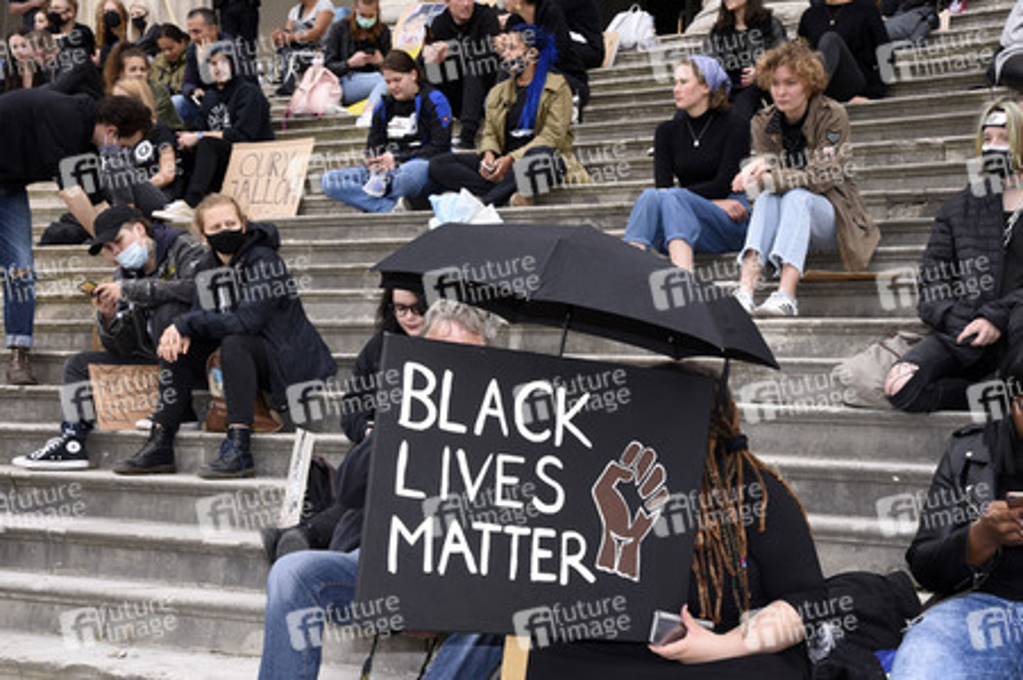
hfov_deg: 32.4
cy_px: 340
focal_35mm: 62
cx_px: 512
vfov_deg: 21.9
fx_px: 1760
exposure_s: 1/160
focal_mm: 62
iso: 640
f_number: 11
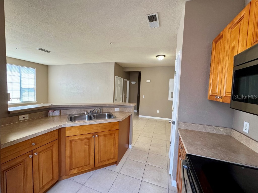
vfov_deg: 85.7
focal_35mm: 14
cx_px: 129
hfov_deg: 102.1
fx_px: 104
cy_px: 96
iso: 250
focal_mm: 2.22
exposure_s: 1/120
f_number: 2.2
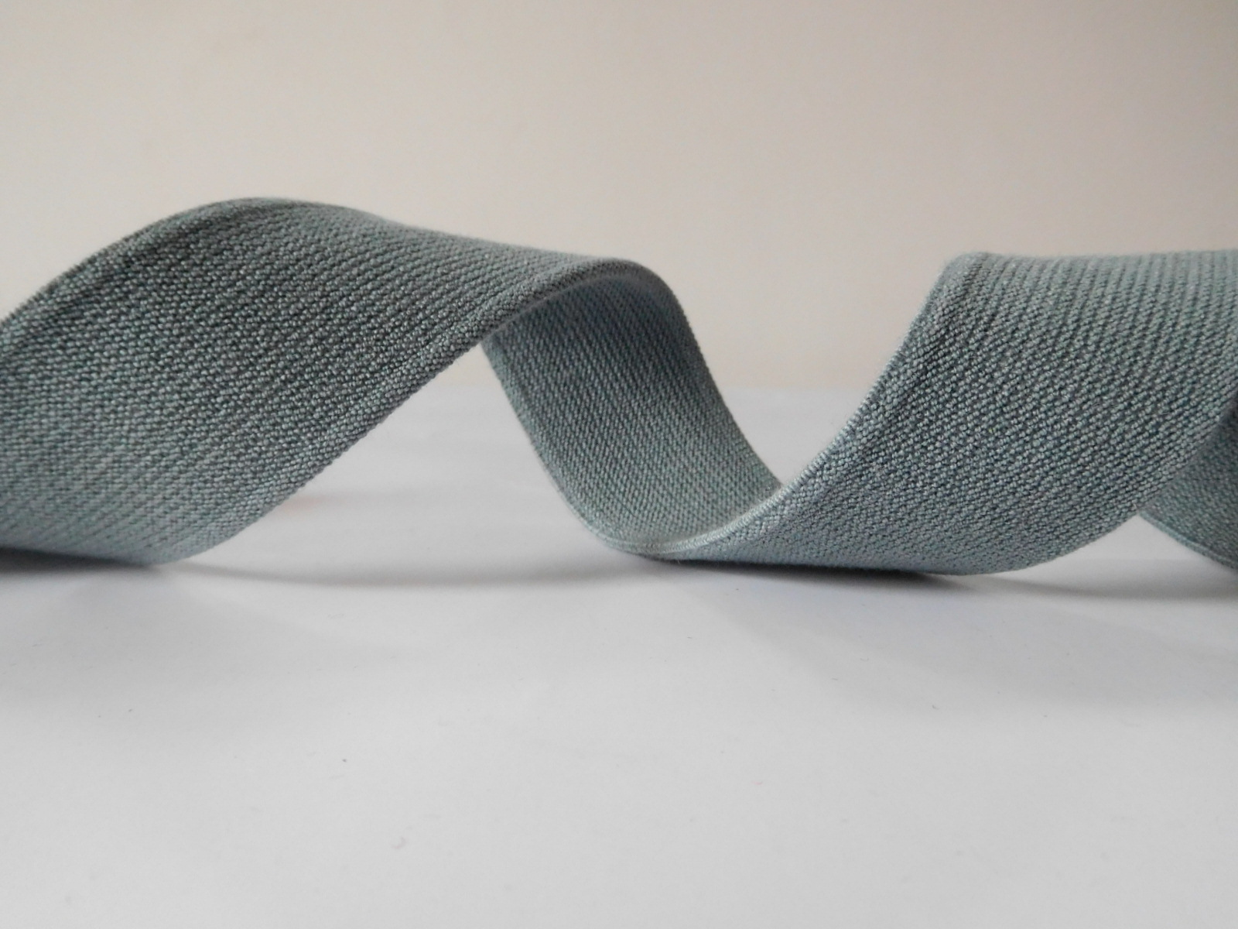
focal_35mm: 25
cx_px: 619
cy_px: 464
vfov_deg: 54.9
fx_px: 894
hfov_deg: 69.4
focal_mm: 4.5
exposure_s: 1/25
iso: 400
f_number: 3.4
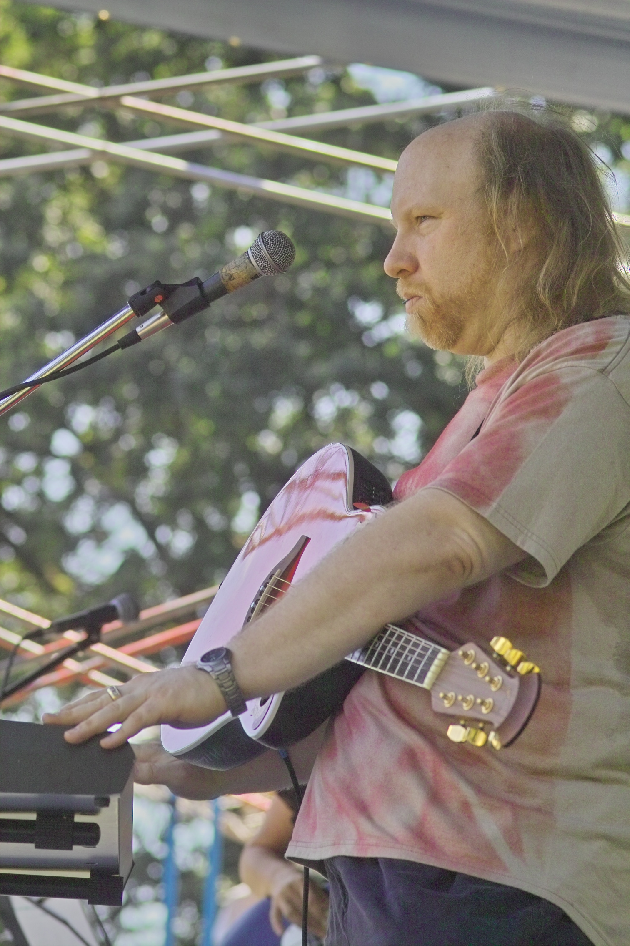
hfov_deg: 7.7
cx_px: 315
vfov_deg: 11.5
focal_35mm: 179
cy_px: 473
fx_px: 4698
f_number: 4.5
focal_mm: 105
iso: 200
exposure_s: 1/250
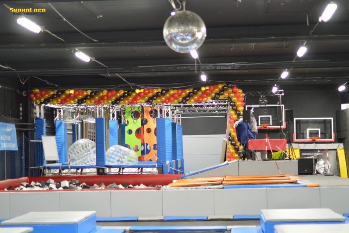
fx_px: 727
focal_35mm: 75
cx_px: 174
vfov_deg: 18.2
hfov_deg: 27.0
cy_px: 116
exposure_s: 1/60
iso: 720
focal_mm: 50
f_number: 1.4
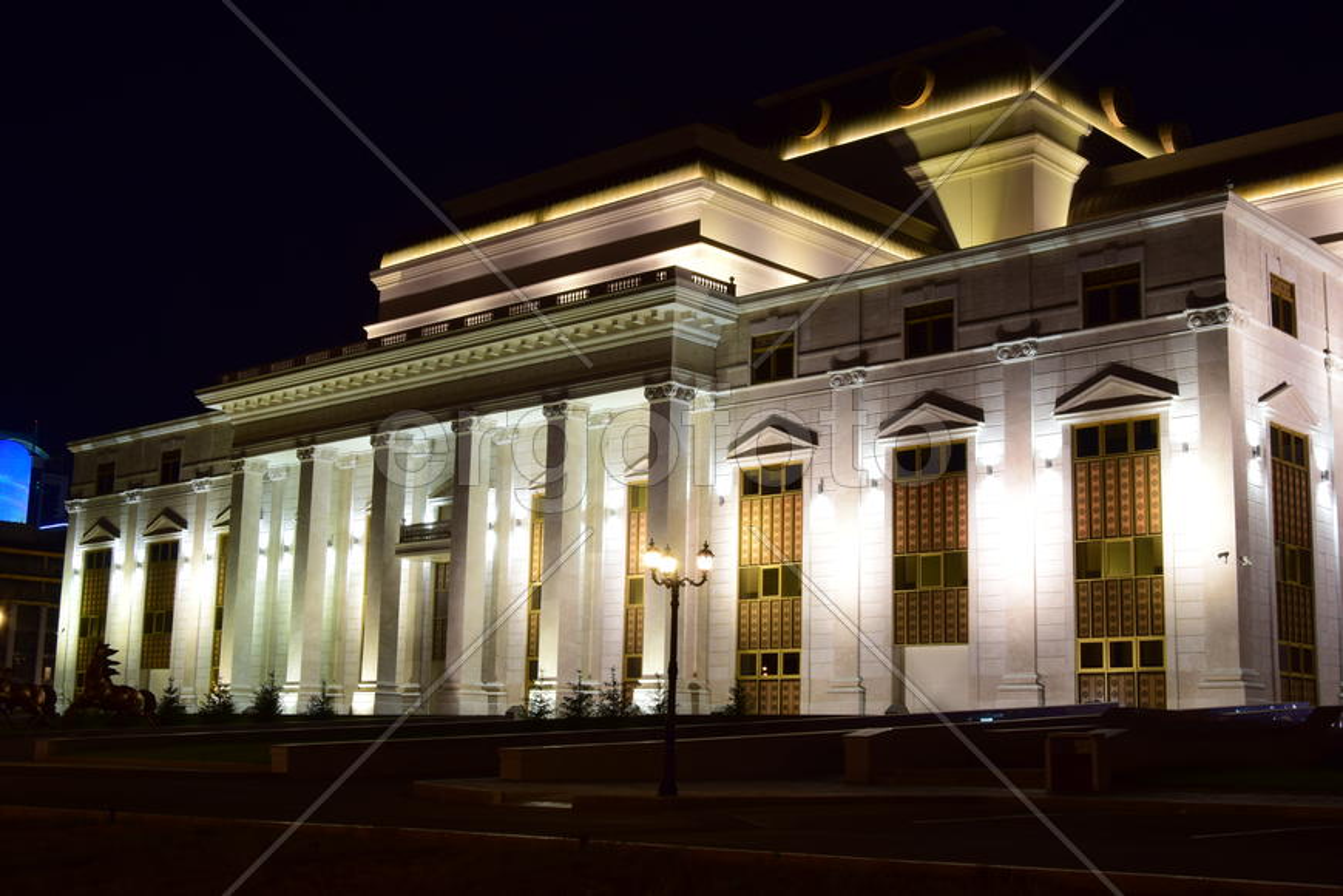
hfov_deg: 43.6
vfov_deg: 29.9
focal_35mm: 45
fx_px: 1679
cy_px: 448
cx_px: 672
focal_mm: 30
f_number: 16
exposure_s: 6
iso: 100
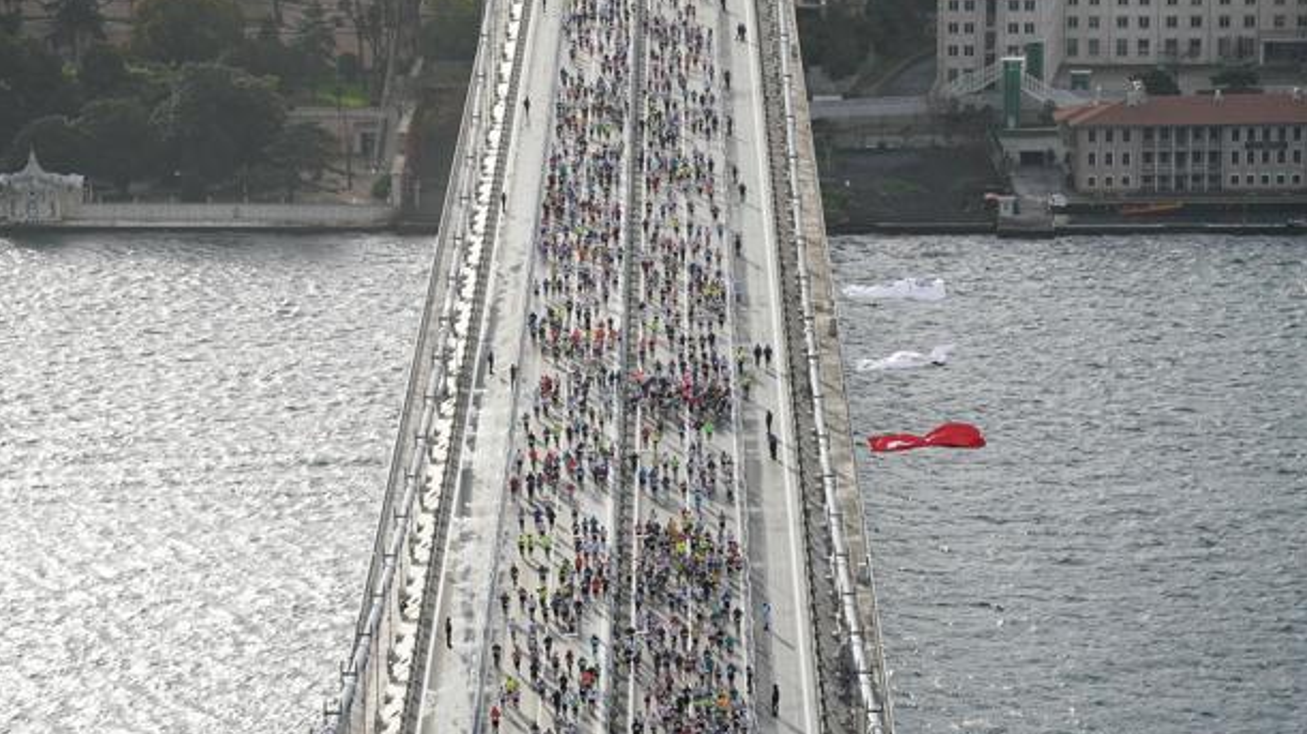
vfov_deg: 5.7
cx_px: 651
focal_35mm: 211
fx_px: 7309
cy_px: 323
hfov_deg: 10.2
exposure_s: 1/6400
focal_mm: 200
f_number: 2.8
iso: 1000
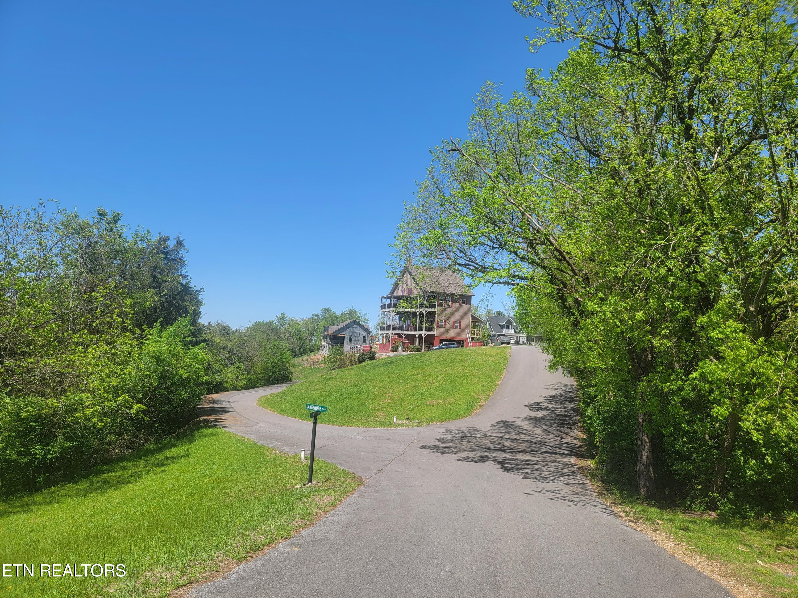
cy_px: 299
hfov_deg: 71.6
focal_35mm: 24
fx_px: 553
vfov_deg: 56.8
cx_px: 399
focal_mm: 6.7
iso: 16
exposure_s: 1/909
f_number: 1.8
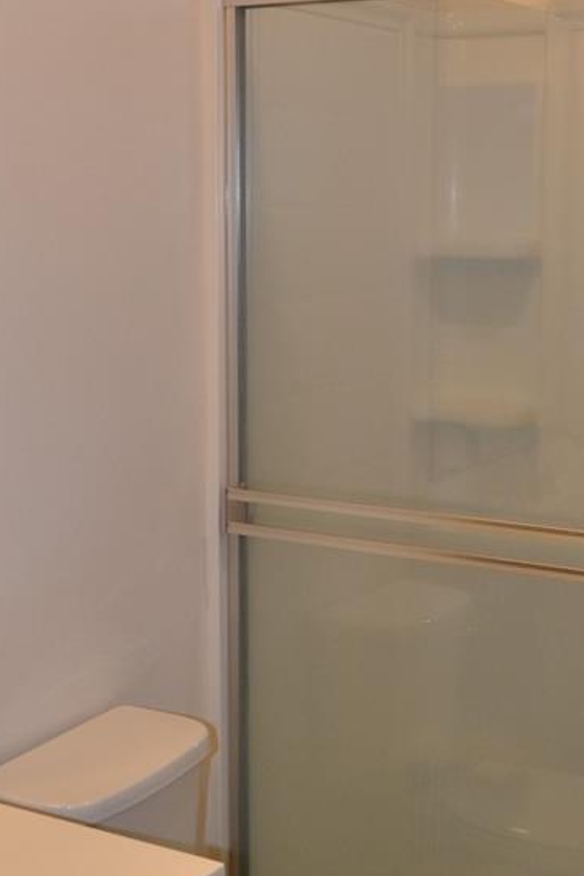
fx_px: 1436
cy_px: 418
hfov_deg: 23.0
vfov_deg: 33.9
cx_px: 261
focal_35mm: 59
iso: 400
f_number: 4
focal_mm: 18
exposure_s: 1/100
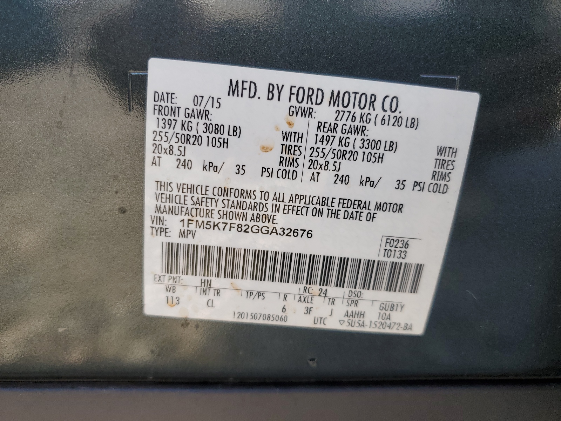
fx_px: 421
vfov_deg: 53.1
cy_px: 210
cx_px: 280
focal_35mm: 26
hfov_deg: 67.3
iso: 50
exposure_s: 1/149
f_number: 1.5
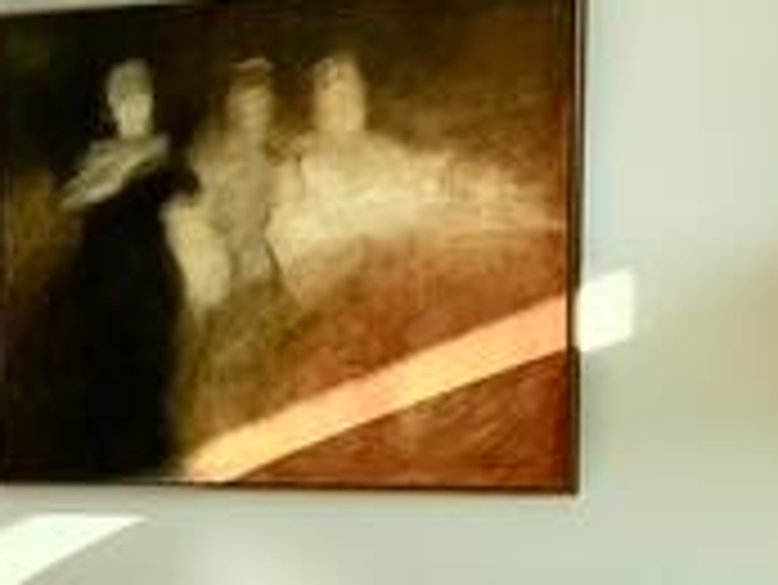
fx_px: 2407
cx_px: -94
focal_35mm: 107
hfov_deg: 17.7
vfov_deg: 13.6
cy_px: 598
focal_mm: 3
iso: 16
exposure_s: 1/666
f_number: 1.8
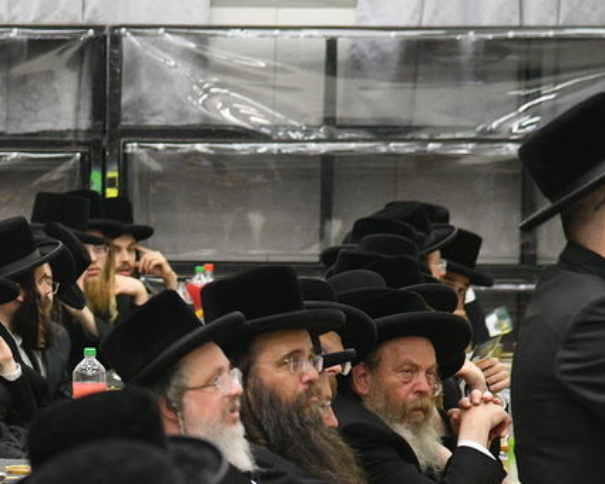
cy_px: 401
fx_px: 6643
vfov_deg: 4.2
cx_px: -189
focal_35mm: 371
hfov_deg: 5.2
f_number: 4
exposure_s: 1/160
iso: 3200
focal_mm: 120
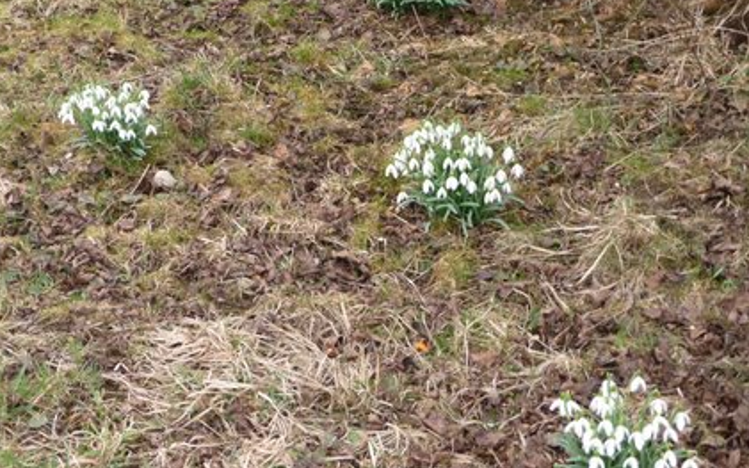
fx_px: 1653
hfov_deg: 25.5
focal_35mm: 81
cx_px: 411
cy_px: 201
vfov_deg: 16.1
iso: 200
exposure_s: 1/100
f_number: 4.5
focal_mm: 11.3
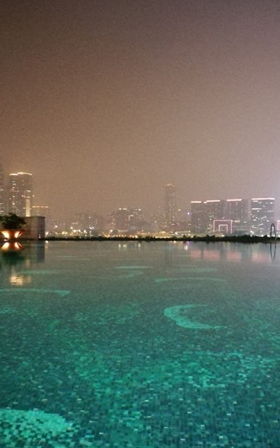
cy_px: 223
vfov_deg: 46.2
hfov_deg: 29.8
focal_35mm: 43
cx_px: 172
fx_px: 524
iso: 3200
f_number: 2.2
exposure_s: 1/17.1
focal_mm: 4.5
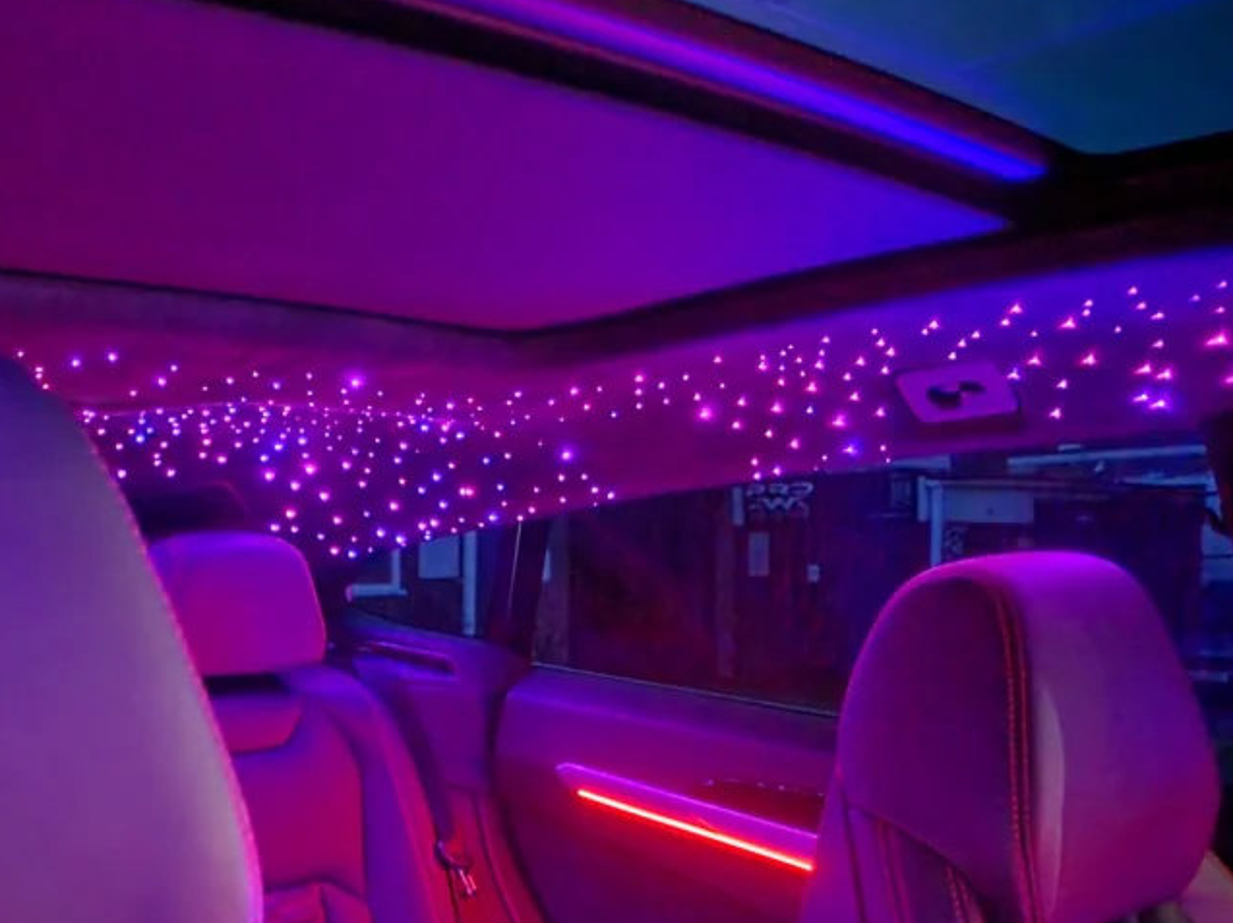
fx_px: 1317
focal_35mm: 37
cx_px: 244
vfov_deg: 38.3
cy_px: 592
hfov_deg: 47.4
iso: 3200
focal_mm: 6.4
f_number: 1.8
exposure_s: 1/10
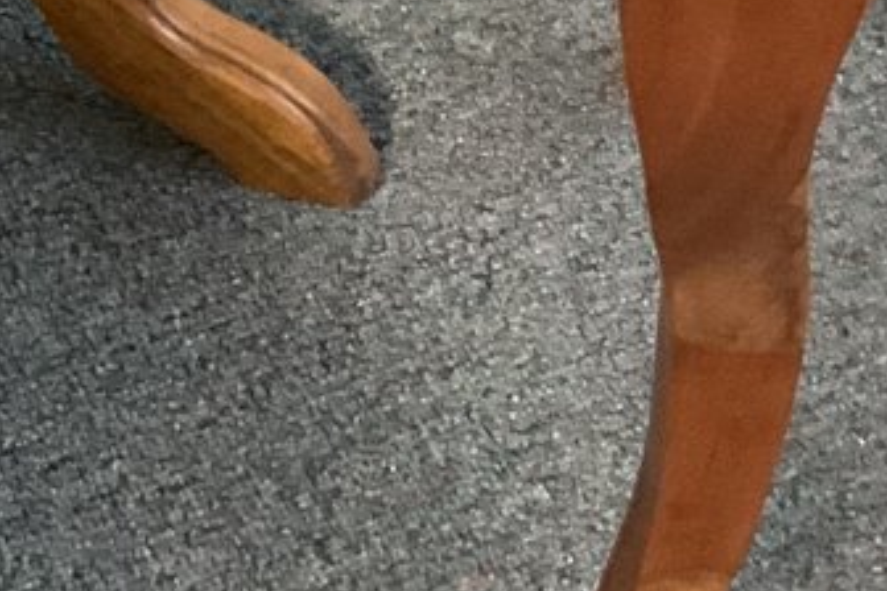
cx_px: 86
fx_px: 3351
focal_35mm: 136
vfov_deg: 9.5
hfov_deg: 14.9
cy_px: -529
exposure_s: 1/30
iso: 320
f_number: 1.8
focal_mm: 3
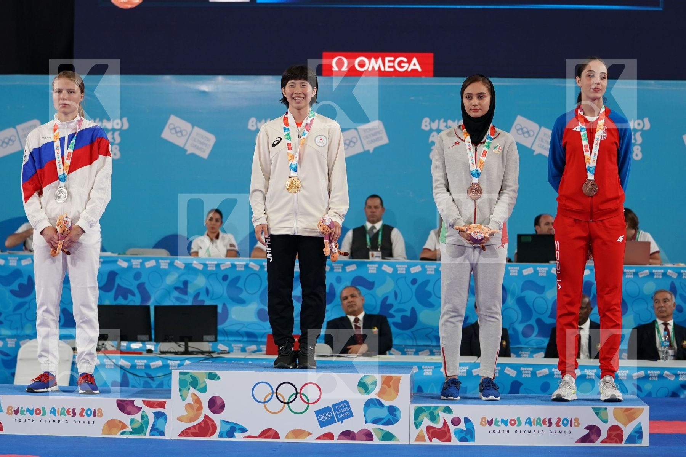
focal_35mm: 105
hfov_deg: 19.5
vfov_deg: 13.0
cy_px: 228
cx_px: 343
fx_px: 2001
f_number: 2.8
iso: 640
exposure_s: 1/500
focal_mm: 70
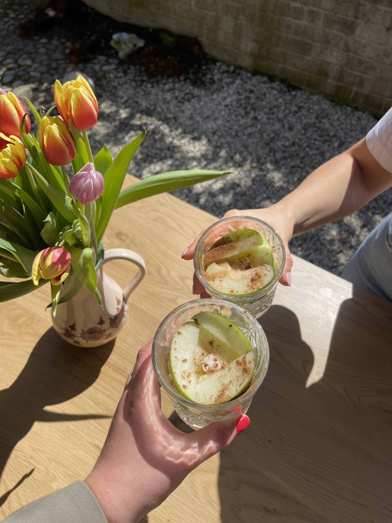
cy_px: 262
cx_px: 196
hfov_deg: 53.1
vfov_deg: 67.3
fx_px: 393
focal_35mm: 26
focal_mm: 5.1
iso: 32
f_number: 1.6
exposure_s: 1/3663
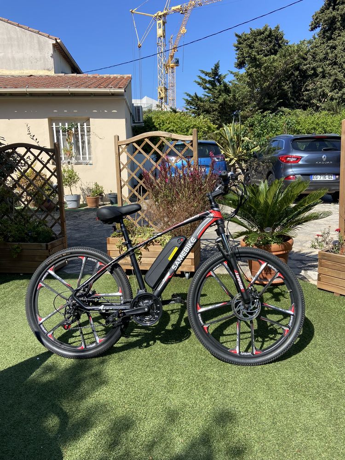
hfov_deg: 53.1
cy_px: 230
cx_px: 172
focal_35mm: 26
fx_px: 346
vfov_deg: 67.3
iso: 32
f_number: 1.8
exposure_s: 1/1838
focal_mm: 4.25
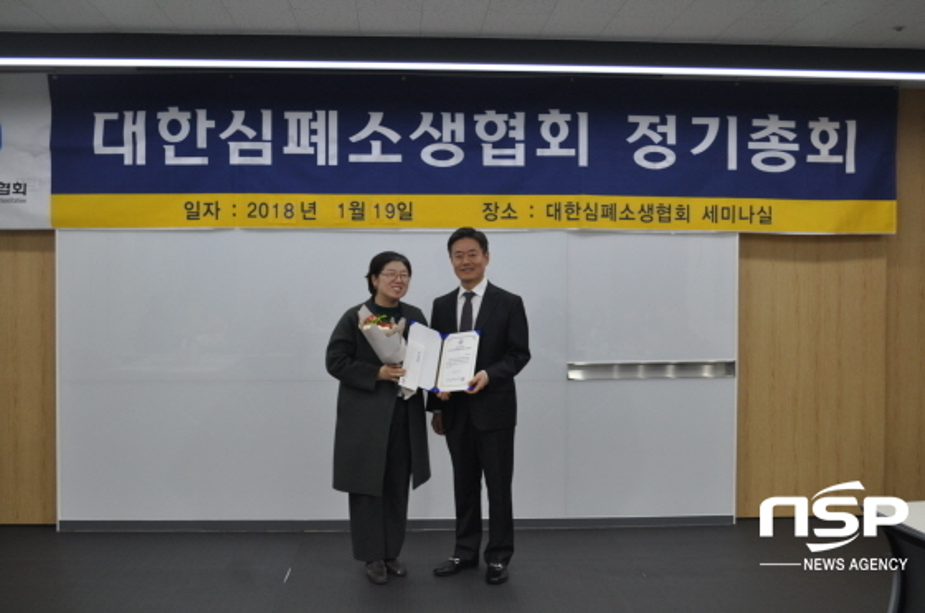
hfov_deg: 49.6
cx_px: 462
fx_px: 1000
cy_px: 306
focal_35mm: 39
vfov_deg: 34.1
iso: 400
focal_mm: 26
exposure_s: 1/25
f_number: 5
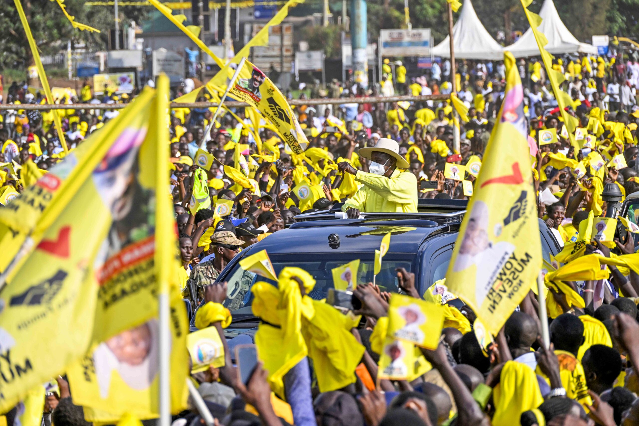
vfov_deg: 5.7
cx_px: 320
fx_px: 4260
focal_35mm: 240
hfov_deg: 8.6
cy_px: 213
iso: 900
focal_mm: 240
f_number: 8
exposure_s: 1/2000
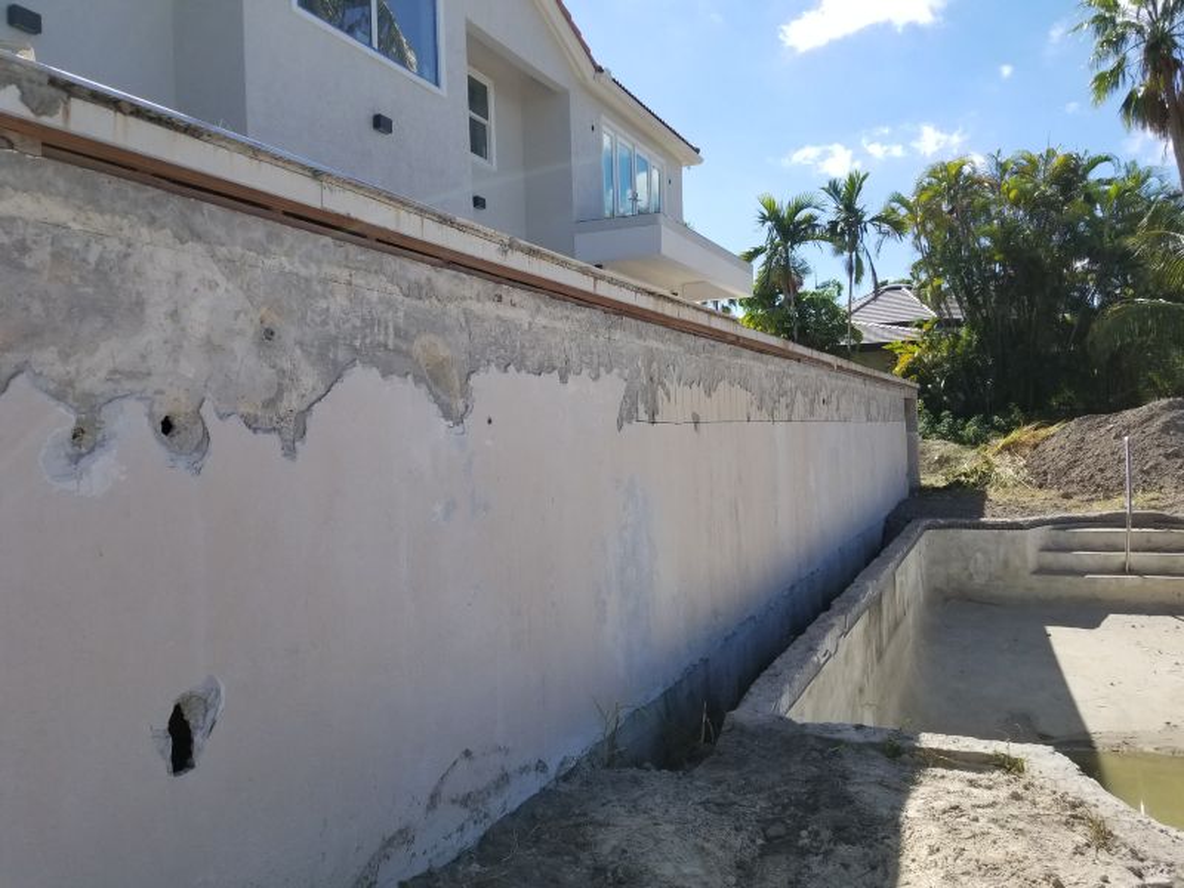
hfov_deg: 67.3
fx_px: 889
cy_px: 444
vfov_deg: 53.1
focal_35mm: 26
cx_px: 592
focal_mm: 4.25
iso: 50
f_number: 1.7
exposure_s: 1/2096
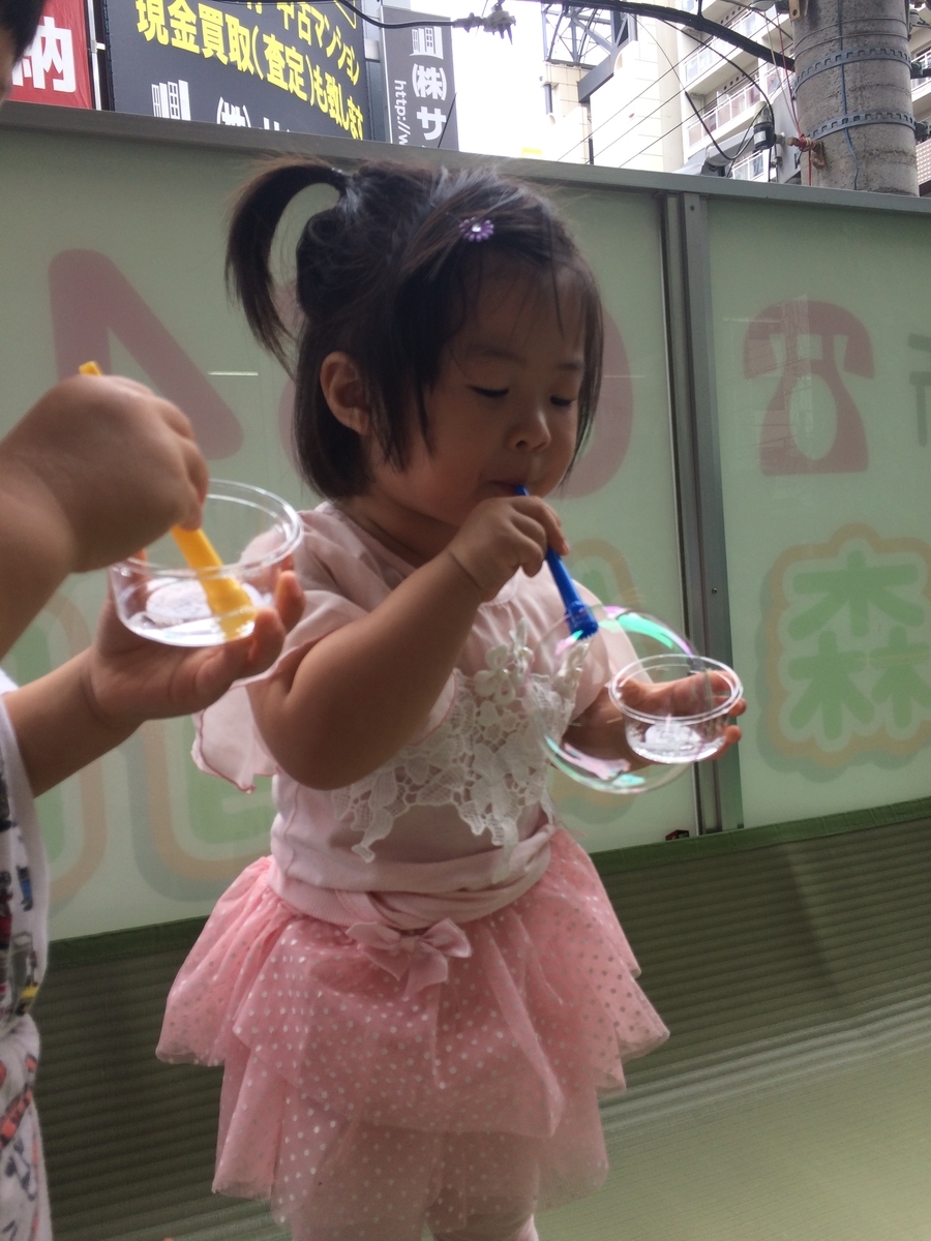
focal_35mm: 29
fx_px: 1040
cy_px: 620
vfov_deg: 61.7
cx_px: 466
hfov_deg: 48.2
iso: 32
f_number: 2.2
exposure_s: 1/318
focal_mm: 4.15
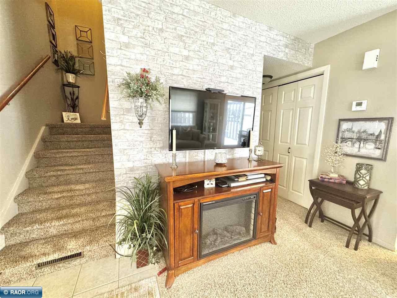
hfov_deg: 102.1
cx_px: 198
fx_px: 161
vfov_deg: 85.7
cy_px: 149
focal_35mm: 14
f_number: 2.2
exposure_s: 1/60
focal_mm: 2.22
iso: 640
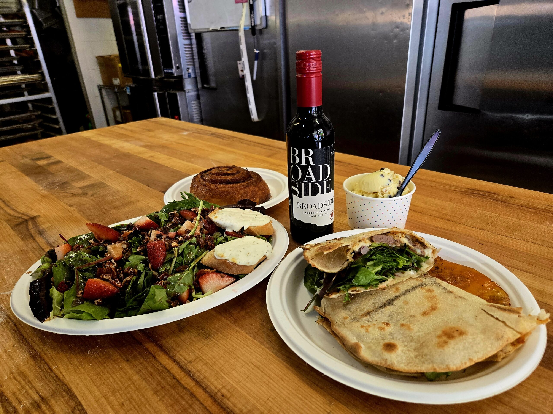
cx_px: 276
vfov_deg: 58.9
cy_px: 207
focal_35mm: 23
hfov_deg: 73.9
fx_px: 367
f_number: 1.8
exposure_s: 1/120
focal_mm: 5.4
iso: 200
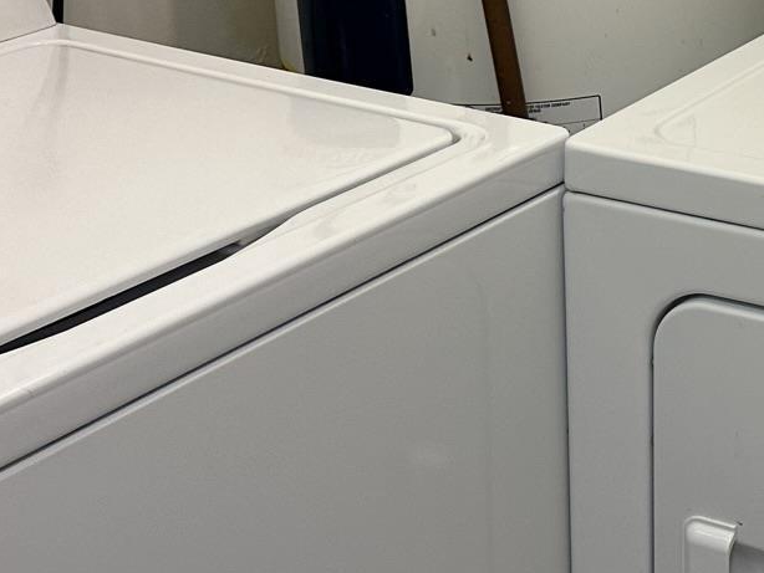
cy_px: 58
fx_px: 1766
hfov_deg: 22.1
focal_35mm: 80
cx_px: 973
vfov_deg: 18.2
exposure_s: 1/60
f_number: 1.78
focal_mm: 6.86
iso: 160
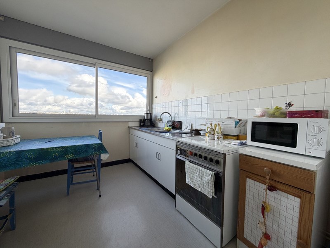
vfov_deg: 85.7
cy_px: 124
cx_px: 165
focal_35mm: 14
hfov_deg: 102.1
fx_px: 133
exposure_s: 1/212
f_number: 2.2
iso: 50
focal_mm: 2.22
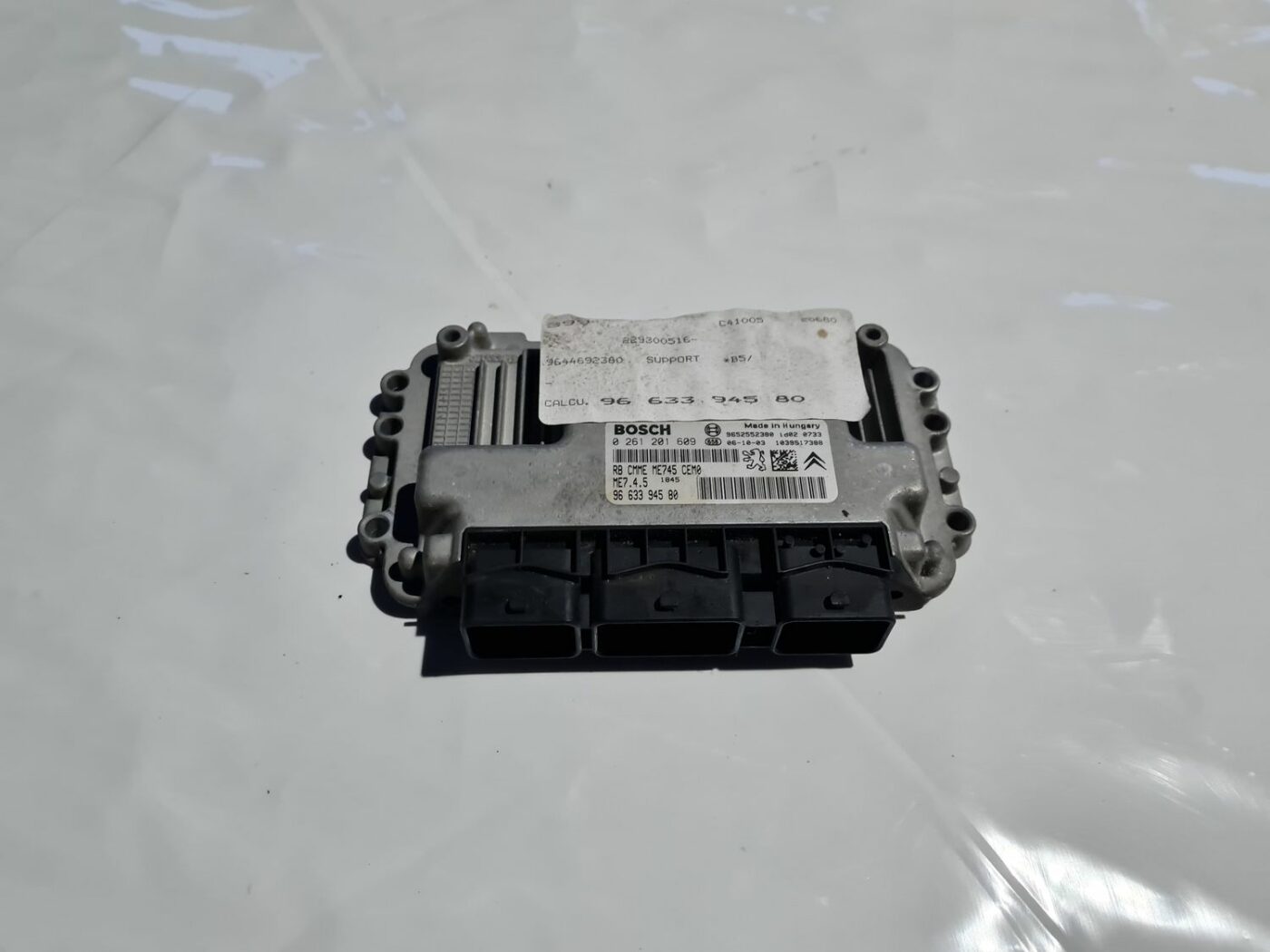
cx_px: 635
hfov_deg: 67.3
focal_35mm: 26
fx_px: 954
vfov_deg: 53.1
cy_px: 476
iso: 320
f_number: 1.8
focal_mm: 5.4
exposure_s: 1/50
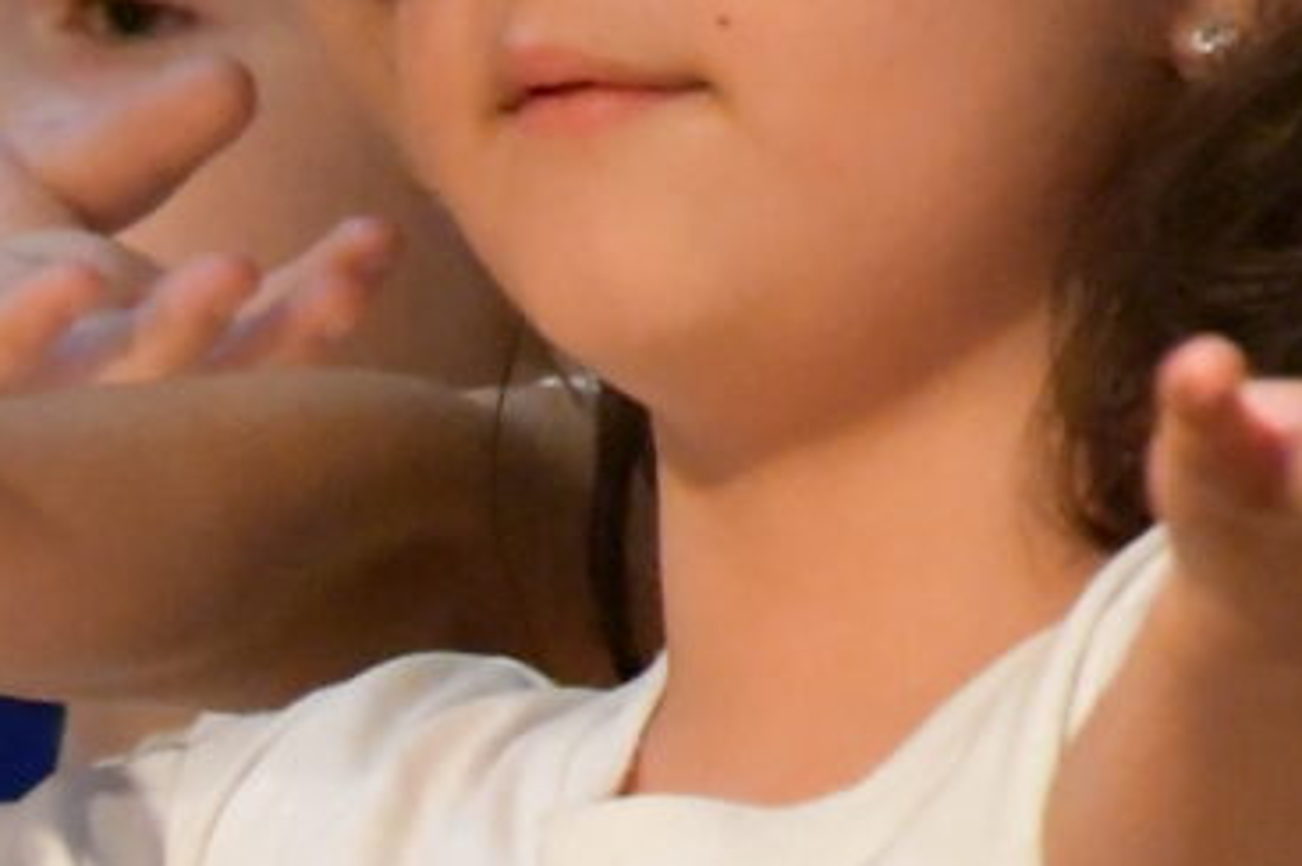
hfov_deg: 1.9
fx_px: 39747
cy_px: 1303
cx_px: -809
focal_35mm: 1100
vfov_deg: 1.2
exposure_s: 1/160
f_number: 5.6
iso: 12800
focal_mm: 140
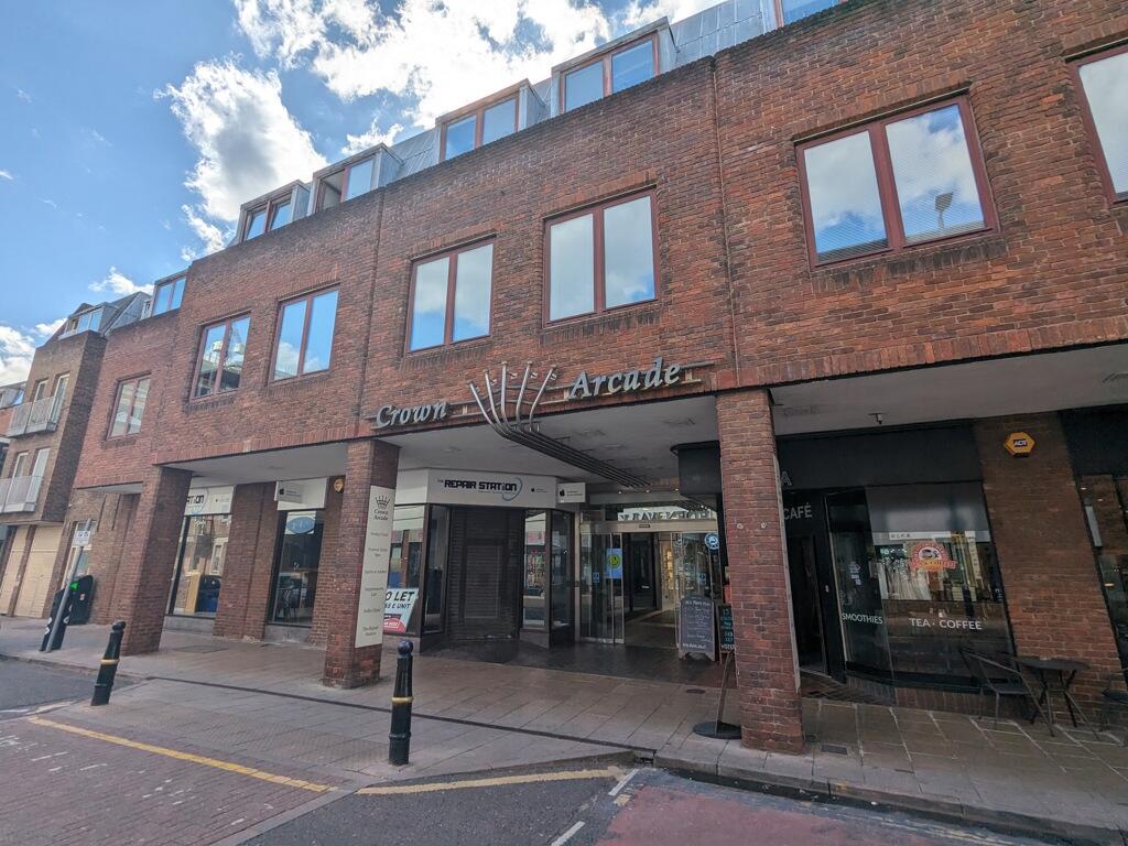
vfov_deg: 78.1
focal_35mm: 16
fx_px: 521
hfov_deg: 94.5
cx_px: 564
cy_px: 423
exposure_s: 1/1524
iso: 27
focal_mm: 2.35
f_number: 2.2
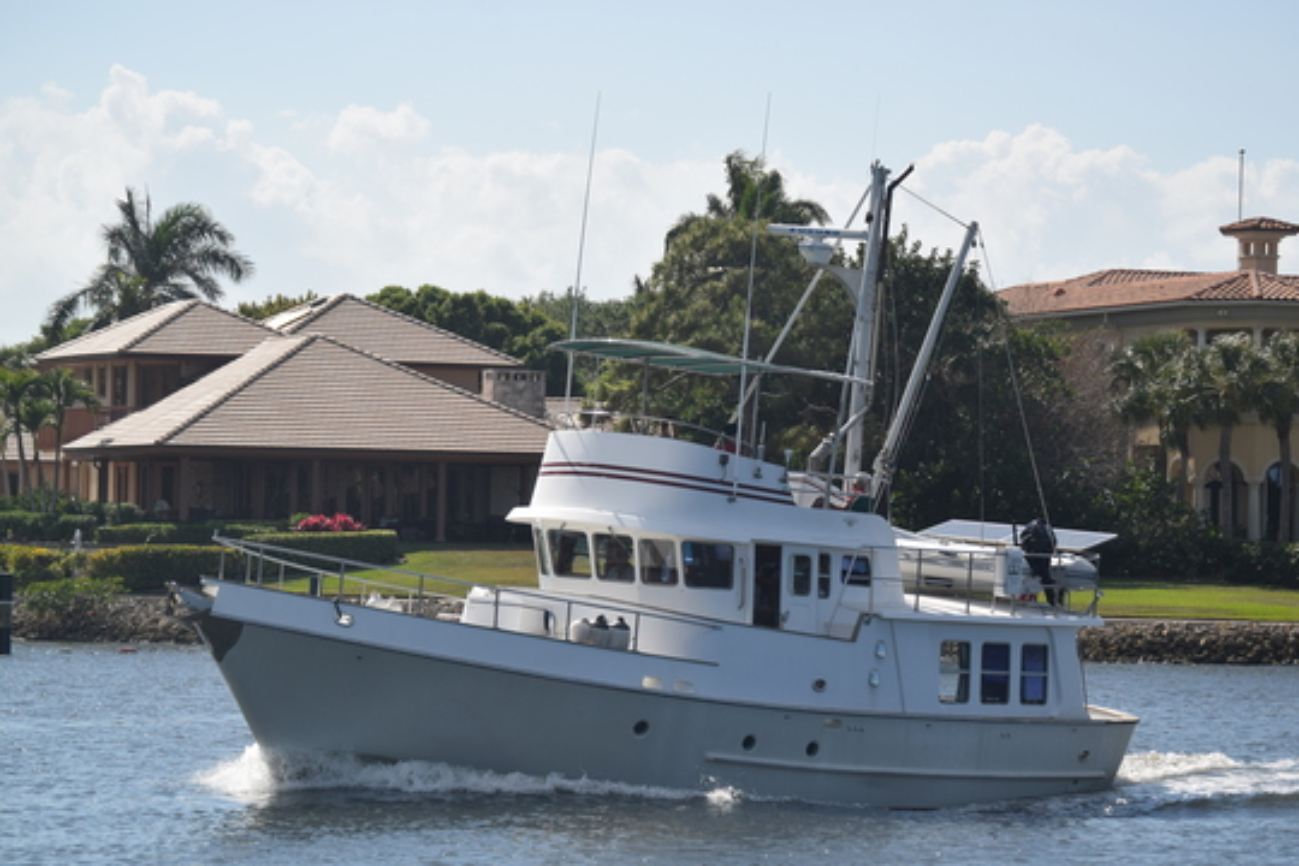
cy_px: 459
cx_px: 681
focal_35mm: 150
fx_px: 5412
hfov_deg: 13.7
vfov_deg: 9.1
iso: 200
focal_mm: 90
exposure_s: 1/640
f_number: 6.3
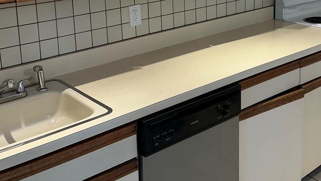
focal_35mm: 51
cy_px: 4
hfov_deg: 40.4
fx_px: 434
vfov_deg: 22.7
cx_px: 187
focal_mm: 3
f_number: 1.8
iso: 50
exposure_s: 1/60
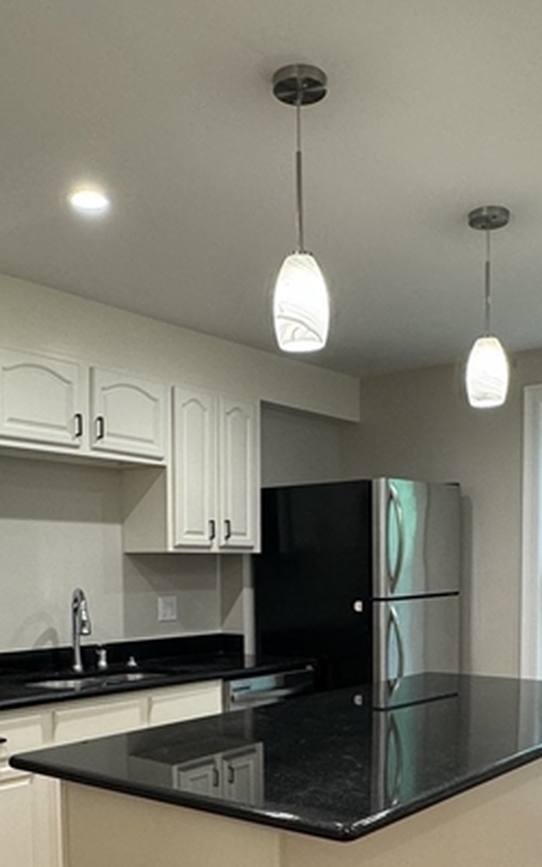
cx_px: 295
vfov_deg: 49.5
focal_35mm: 38
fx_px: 898
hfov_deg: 33.6
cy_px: 650
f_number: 2.2
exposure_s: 1/60
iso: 160
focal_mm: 2.22
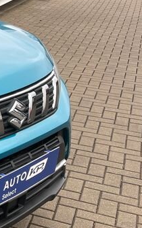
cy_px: 98
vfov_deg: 24.6
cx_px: -187
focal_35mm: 84
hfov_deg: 12.5
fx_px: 520
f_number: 1.6
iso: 50
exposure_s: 1/394
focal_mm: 5.1
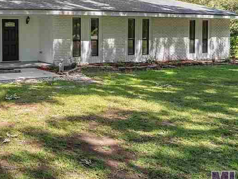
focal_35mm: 38
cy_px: 2
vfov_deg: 34.5
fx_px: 261
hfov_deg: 40.9
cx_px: -14
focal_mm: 16
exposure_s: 1/250
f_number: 10
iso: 500
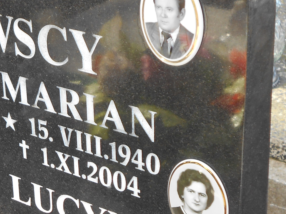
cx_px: -29
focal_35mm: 110
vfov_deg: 13.5
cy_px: 125
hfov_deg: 17.3
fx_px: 909
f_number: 4.2
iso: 80
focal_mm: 7.7
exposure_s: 1/80
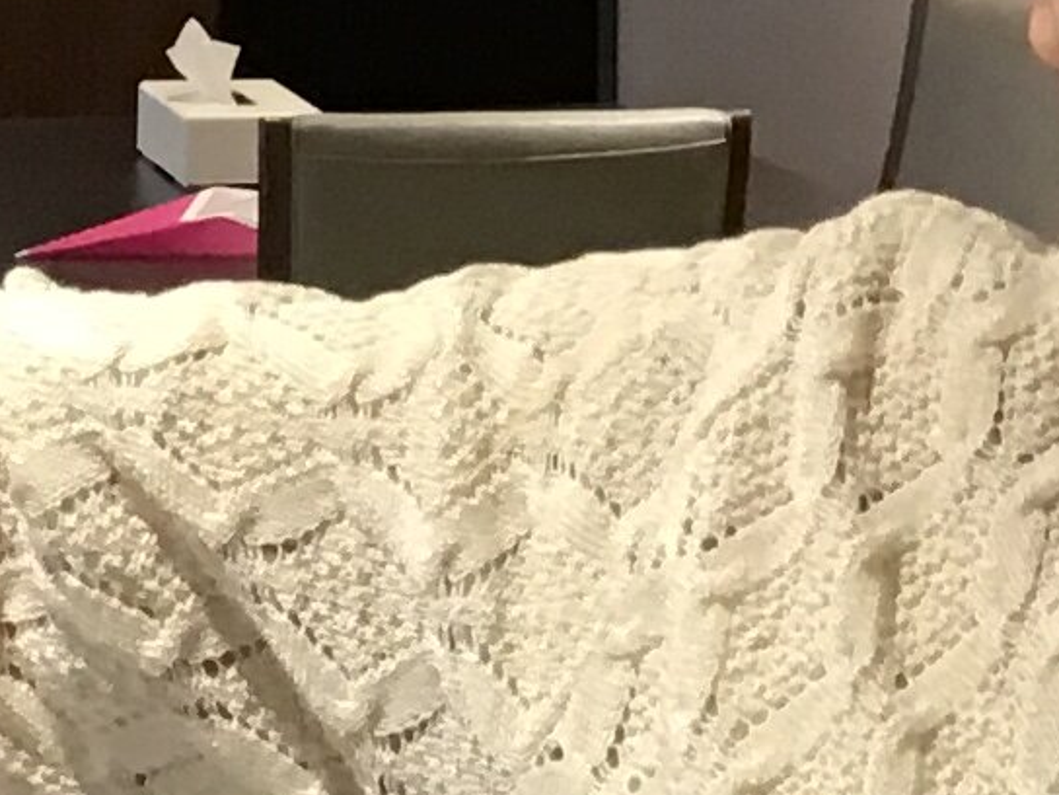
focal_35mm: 186
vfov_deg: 8.0
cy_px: 216
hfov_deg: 10.3
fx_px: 5690
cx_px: 1538
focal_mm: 3.3
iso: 100
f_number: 2.4
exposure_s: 1/30
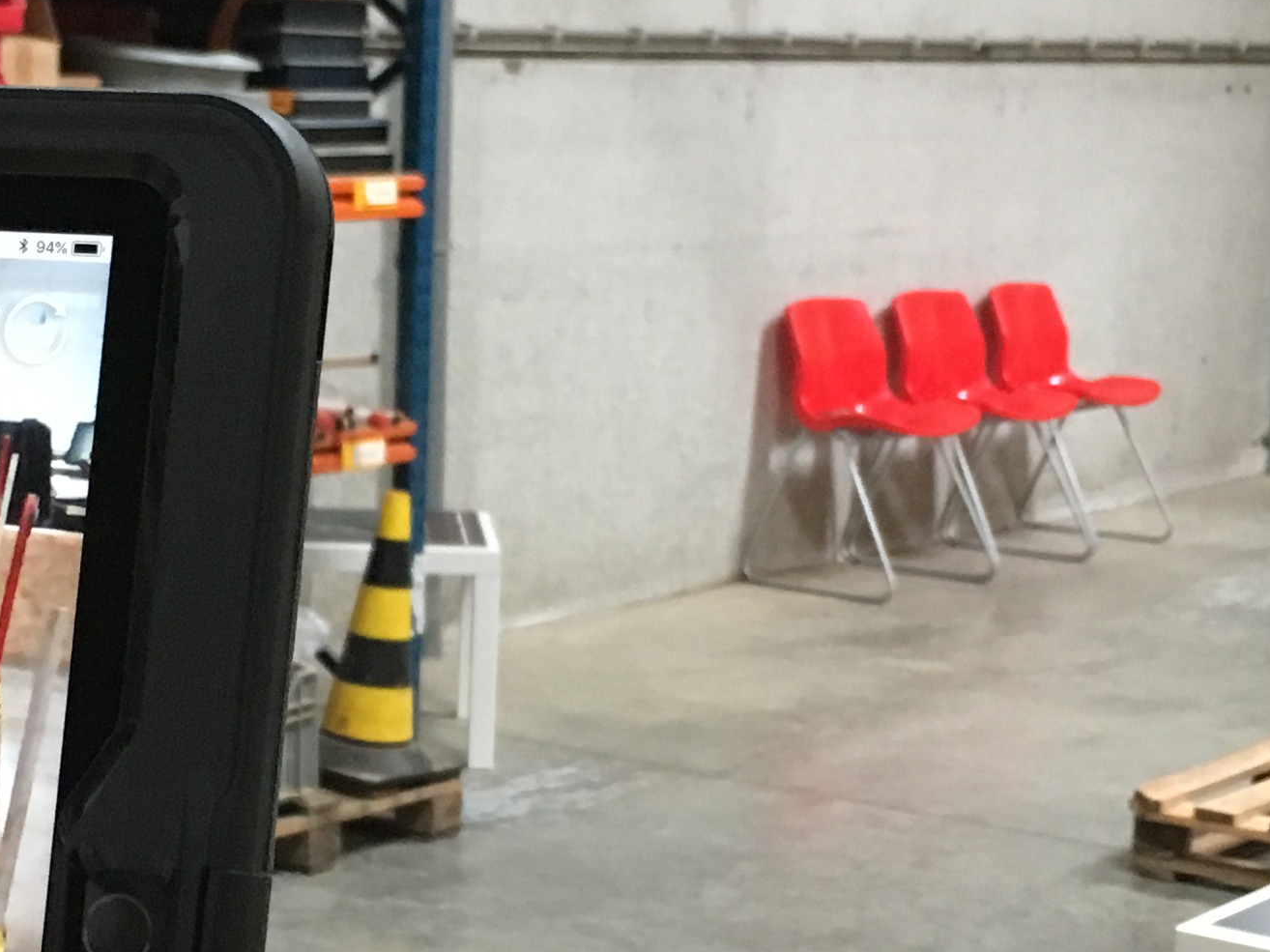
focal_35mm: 89
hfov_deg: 21.9
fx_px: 3265
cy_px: 752
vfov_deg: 16.5
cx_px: 382
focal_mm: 4.15
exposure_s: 1/33
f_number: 2.2
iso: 200
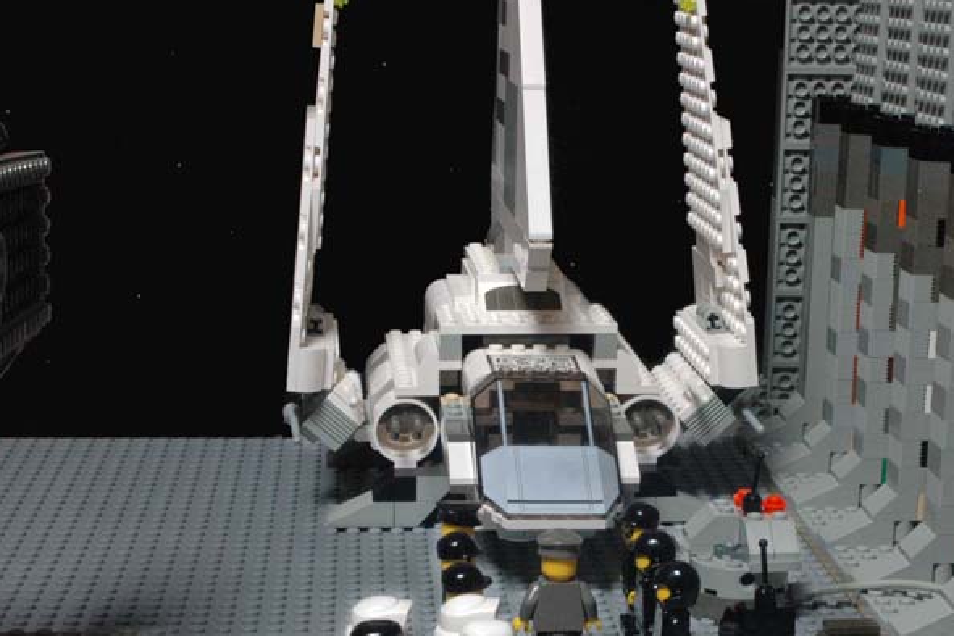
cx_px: 539
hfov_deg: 25.3
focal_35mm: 80
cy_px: 397
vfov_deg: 17.0
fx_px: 2120
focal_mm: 42
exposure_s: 1/3
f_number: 22
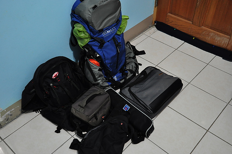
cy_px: 77
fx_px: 241
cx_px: 116
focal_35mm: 38
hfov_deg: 51.3
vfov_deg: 35.4
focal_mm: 25
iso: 800
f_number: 4
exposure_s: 1/15
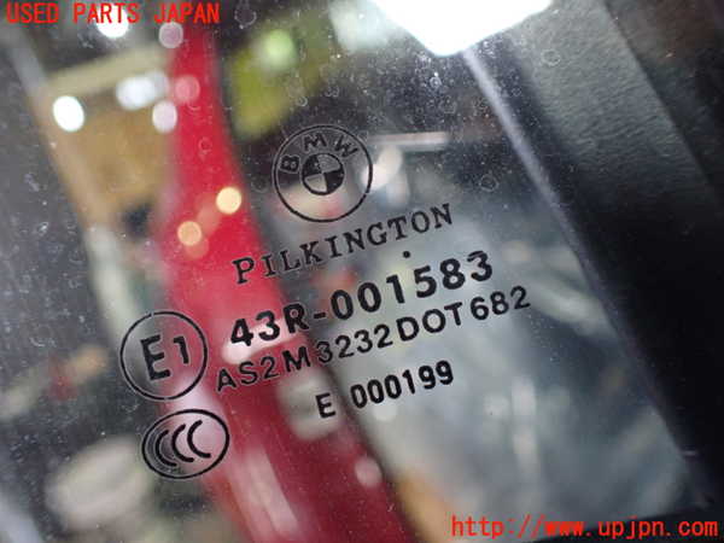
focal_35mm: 30
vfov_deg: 46.8
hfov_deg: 60.0
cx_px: 362
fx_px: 627
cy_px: 272
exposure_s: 1/80
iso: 800
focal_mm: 5.4
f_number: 2.3
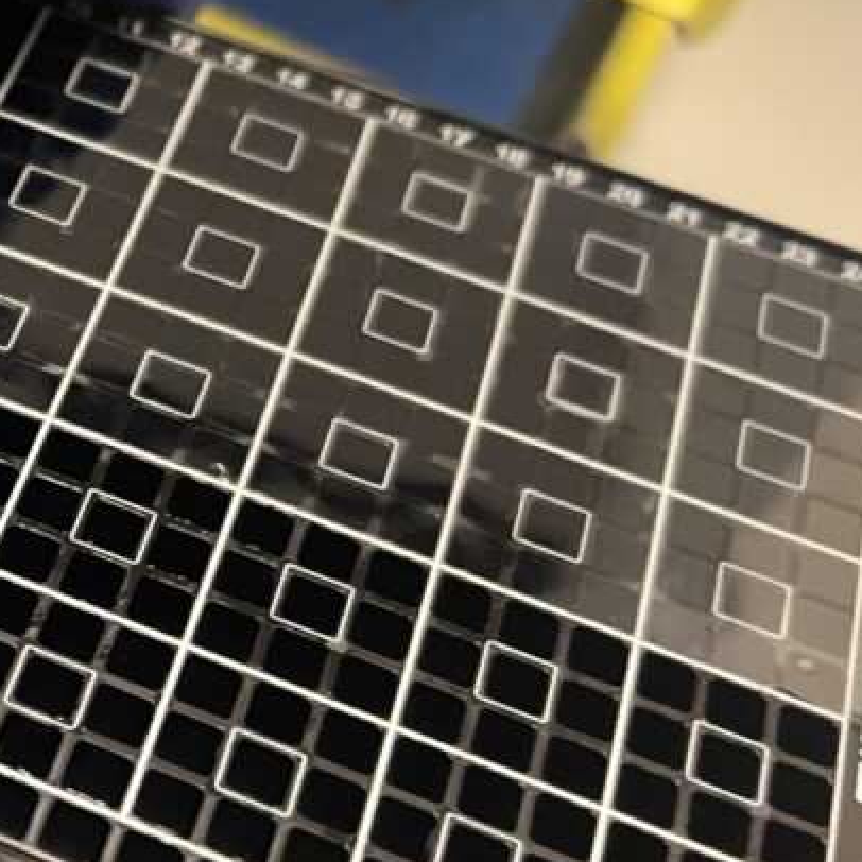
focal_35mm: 68
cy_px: 501
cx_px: -229
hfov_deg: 22.8
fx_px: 1916
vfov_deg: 25.3
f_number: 1.6
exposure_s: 1/50
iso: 250
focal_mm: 5.1
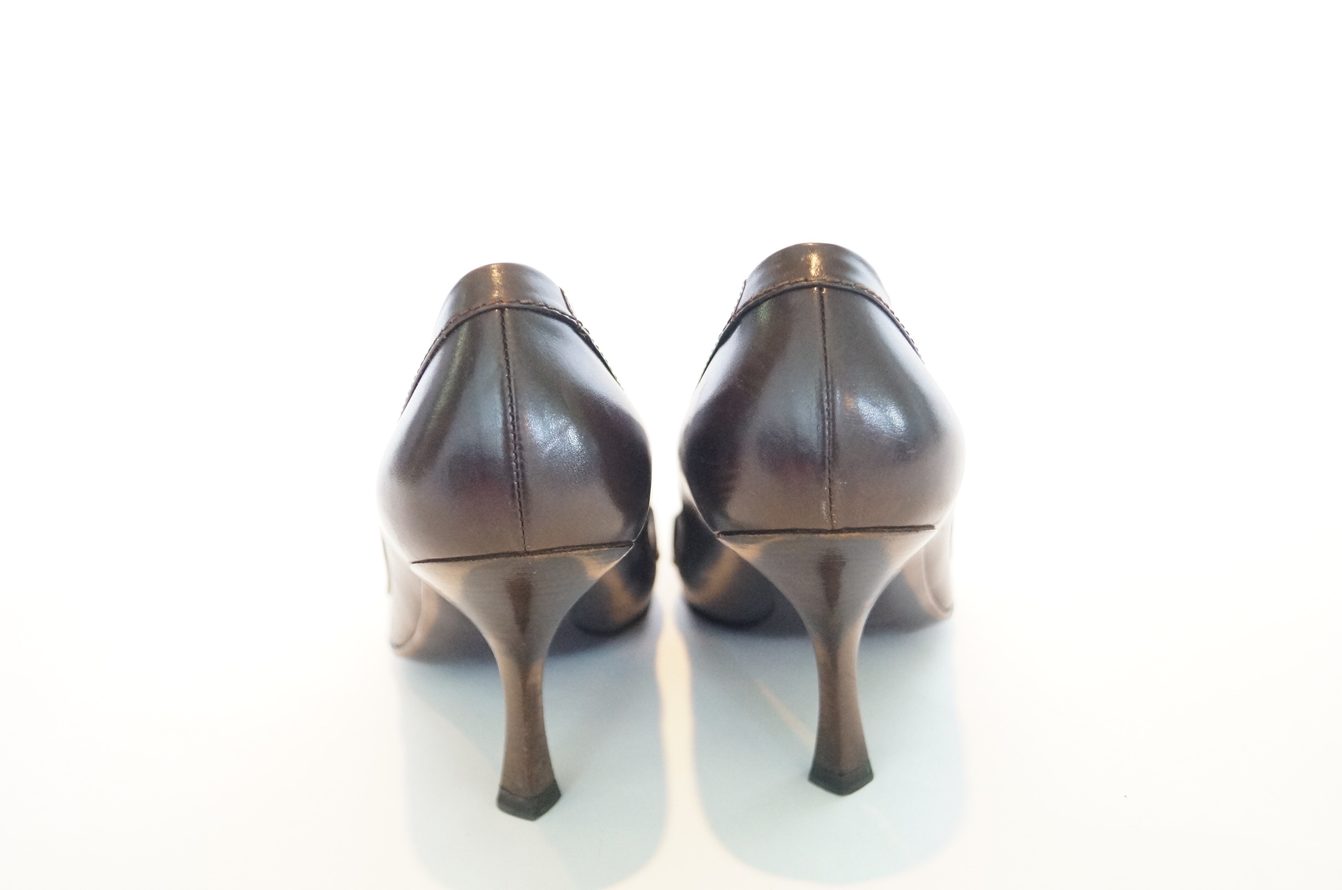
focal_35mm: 42
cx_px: 671
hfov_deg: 46.5
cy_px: 445
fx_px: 1563
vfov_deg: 31.8
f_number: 4.5
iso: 2500
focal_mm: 28
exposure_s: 1/60
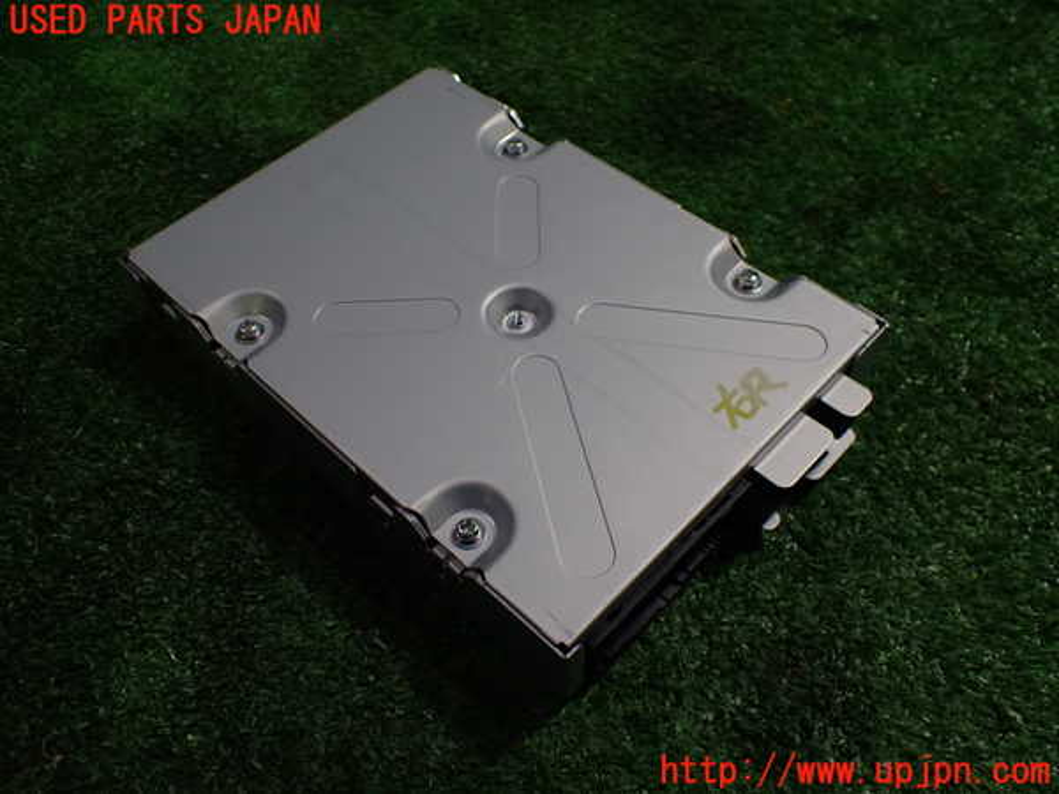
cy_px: 397
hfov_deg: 60.0
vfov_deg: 46.8
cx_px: 530
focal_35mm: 30
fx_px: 918
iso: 200
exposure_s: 1/125
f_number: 2.3
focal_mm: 5.4
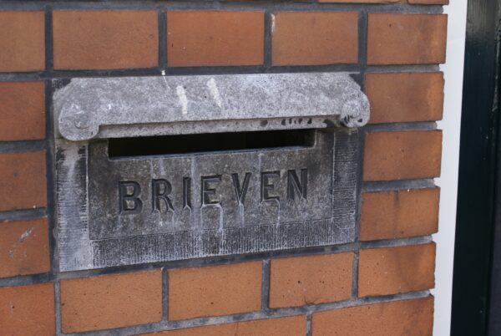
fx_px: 836
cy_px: 168
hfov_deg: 33.4
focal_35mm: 60
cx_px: 250
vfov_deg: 22.7
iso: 100
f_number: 6.3
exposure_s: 1/80
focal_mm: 40
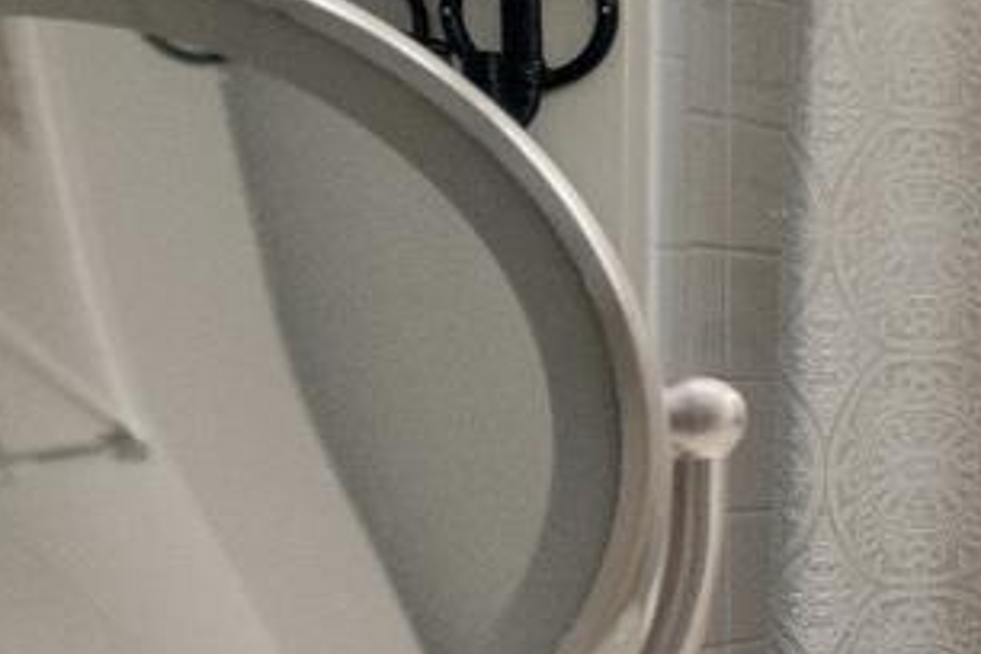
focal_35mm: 107
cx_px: 2680
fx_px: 2916
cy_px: 370
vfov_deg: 12.8
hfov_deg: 12.4
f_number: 8
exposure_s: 1/60
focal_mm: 16
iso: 3200
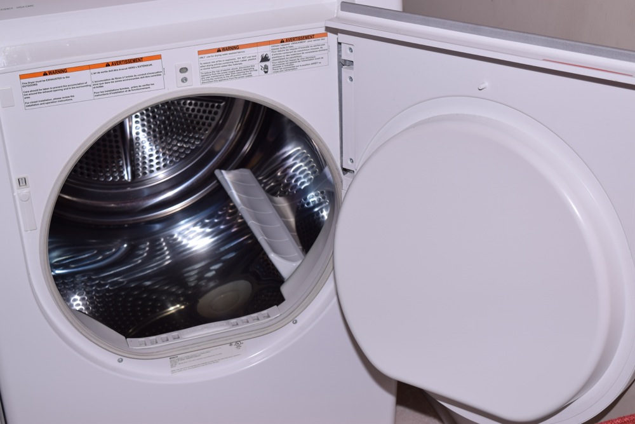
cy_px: 212
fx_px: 1111
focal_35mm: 63
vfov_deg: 21.6
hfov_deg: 31.9
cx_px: 318
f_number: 6.3
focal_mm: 42
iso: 100
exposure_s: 1/60
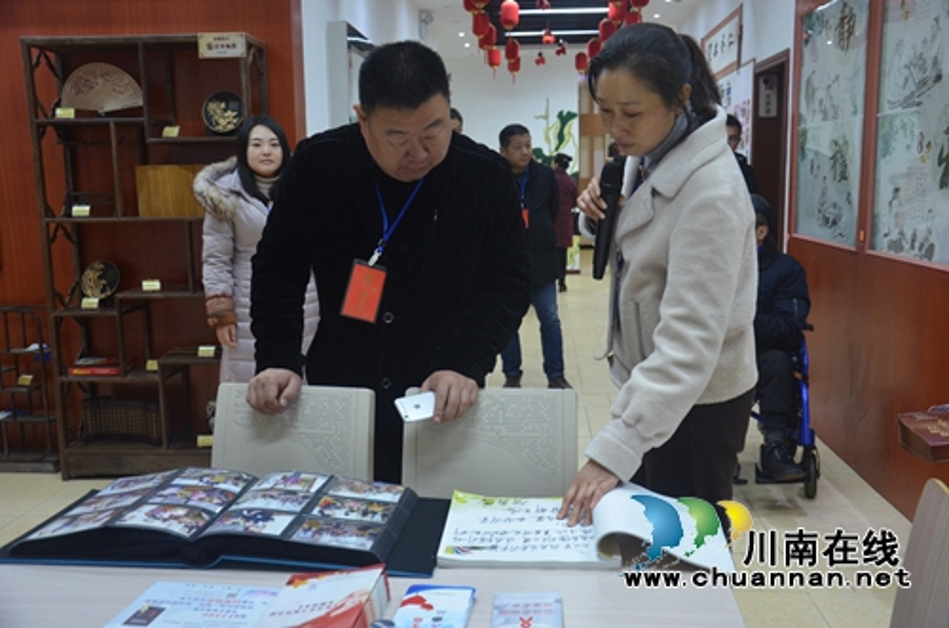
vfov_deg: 36.7
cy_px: 314
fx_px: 947
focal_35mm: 36
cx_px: 474
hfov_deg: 53.2
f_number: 3.8
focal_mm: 24
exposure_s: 1/40
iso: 800
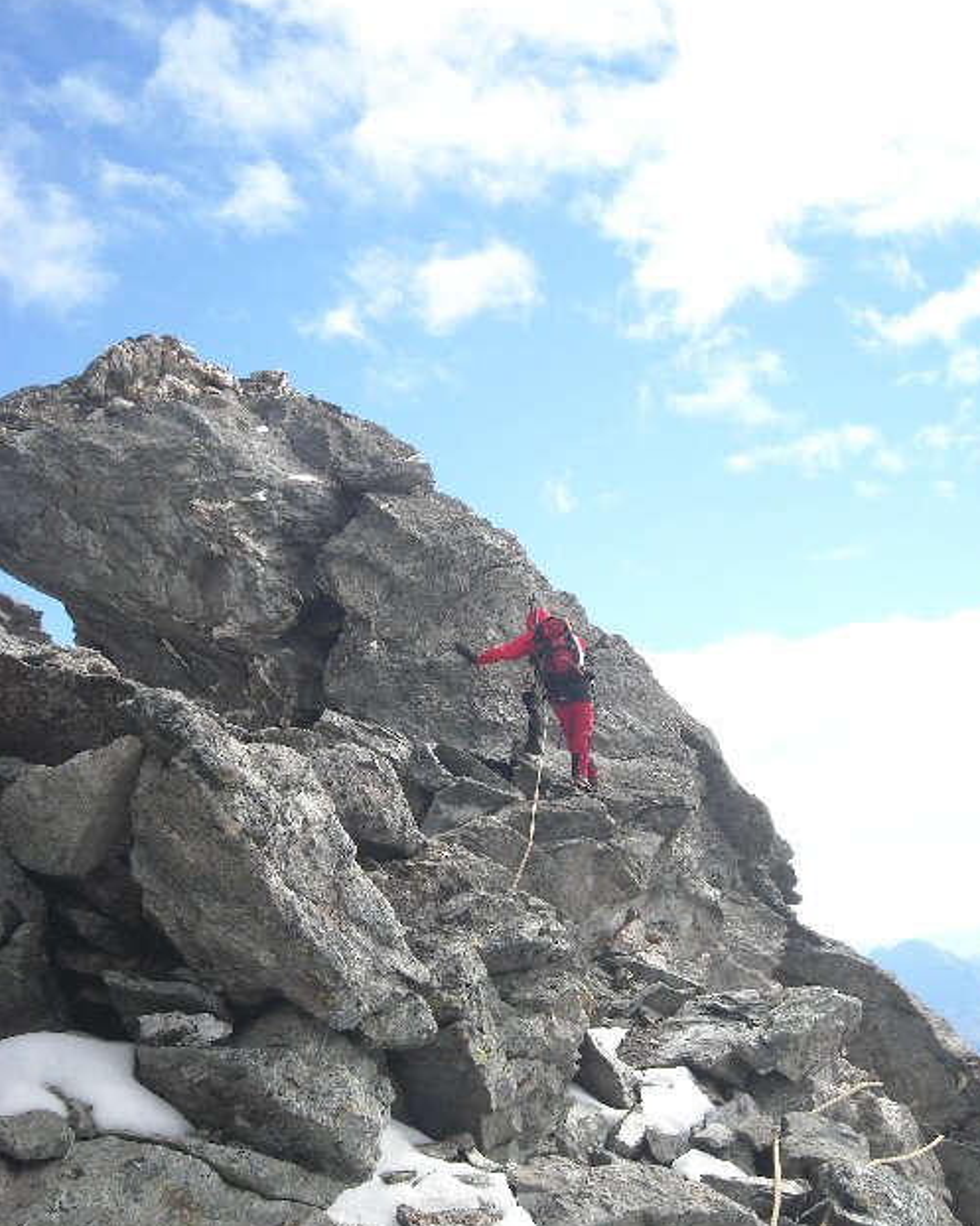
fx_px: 1887
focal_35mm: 52
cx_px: 498
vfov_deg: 36.0
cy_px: 658
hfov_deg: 29.1
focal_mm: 7.92
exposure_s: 1/148
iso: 64
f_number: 6.3
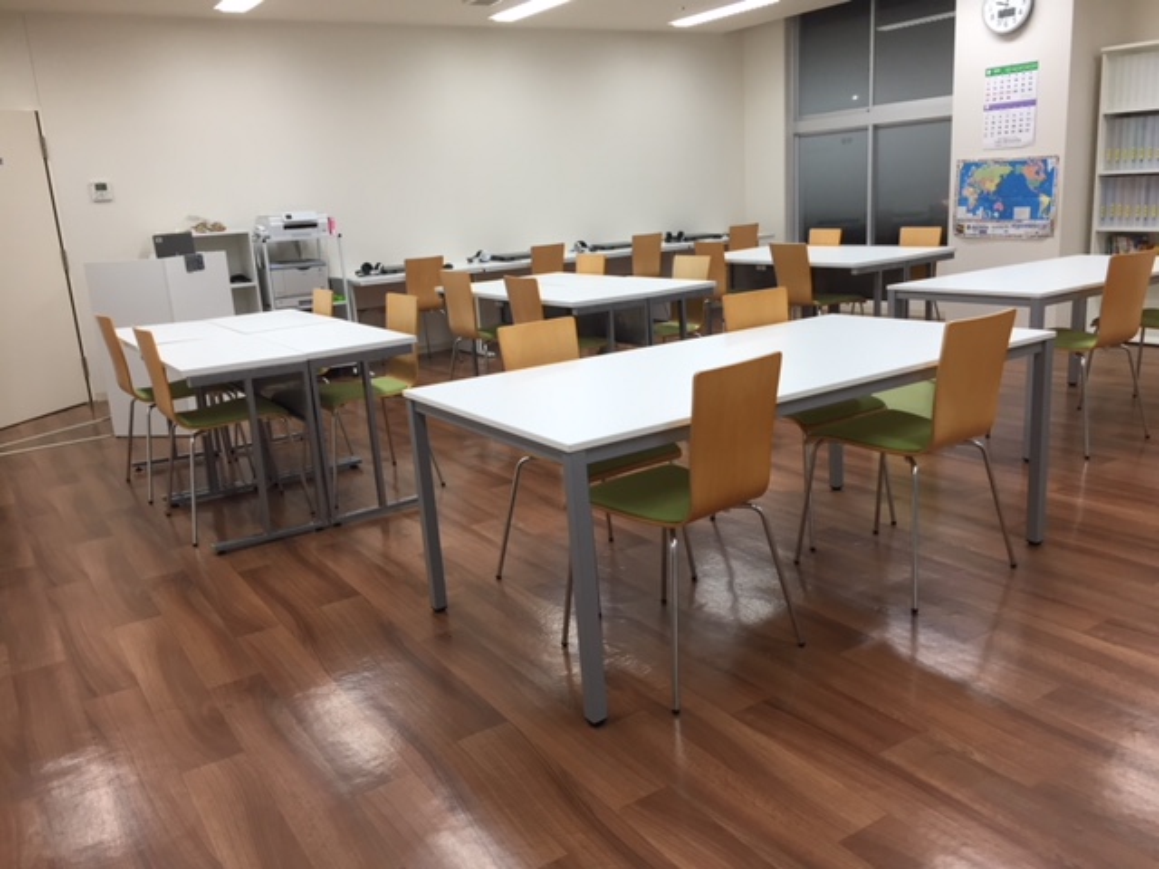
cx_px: 580
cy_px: 434
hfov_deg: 61.7
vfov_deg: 48.2
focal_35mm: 29
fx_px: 971
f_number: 2.2
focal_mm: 4.15
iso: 32
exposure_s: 1/40
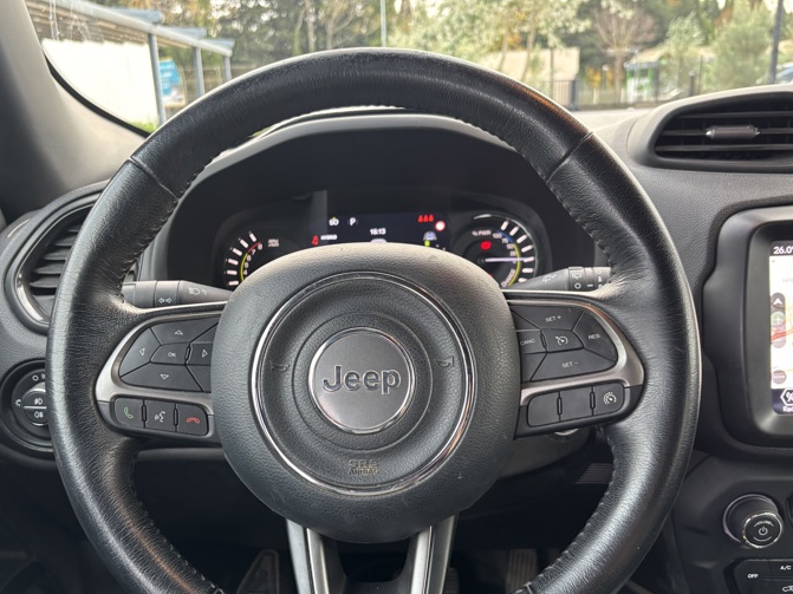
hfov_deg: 58.3
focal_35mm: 31
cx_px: 365
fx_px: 710
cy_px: 328
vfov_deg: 45.4
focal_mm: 5.96
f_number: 1.6
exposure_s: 1/57
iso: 160
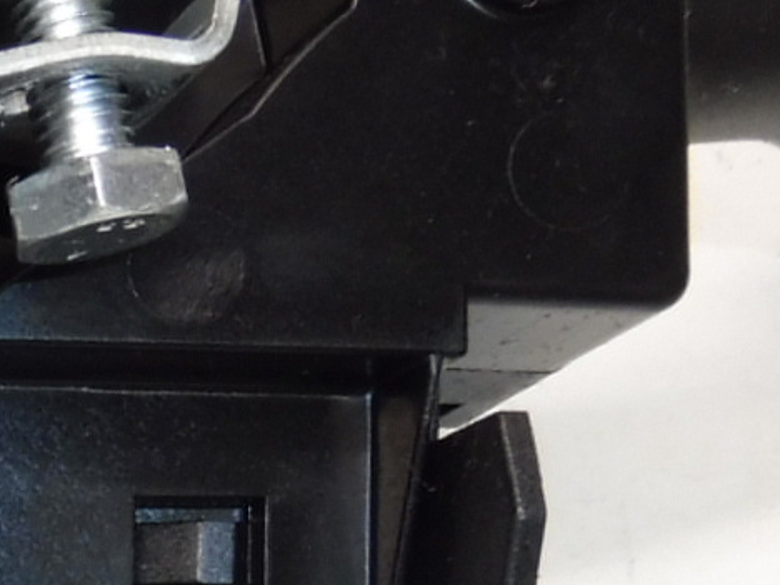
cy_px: 863
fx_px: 2366
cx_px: -612
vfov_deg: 13.3
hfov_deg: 16.0
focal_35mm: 105
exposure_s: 1/60
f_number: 3.5
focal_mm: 4.3
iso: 200
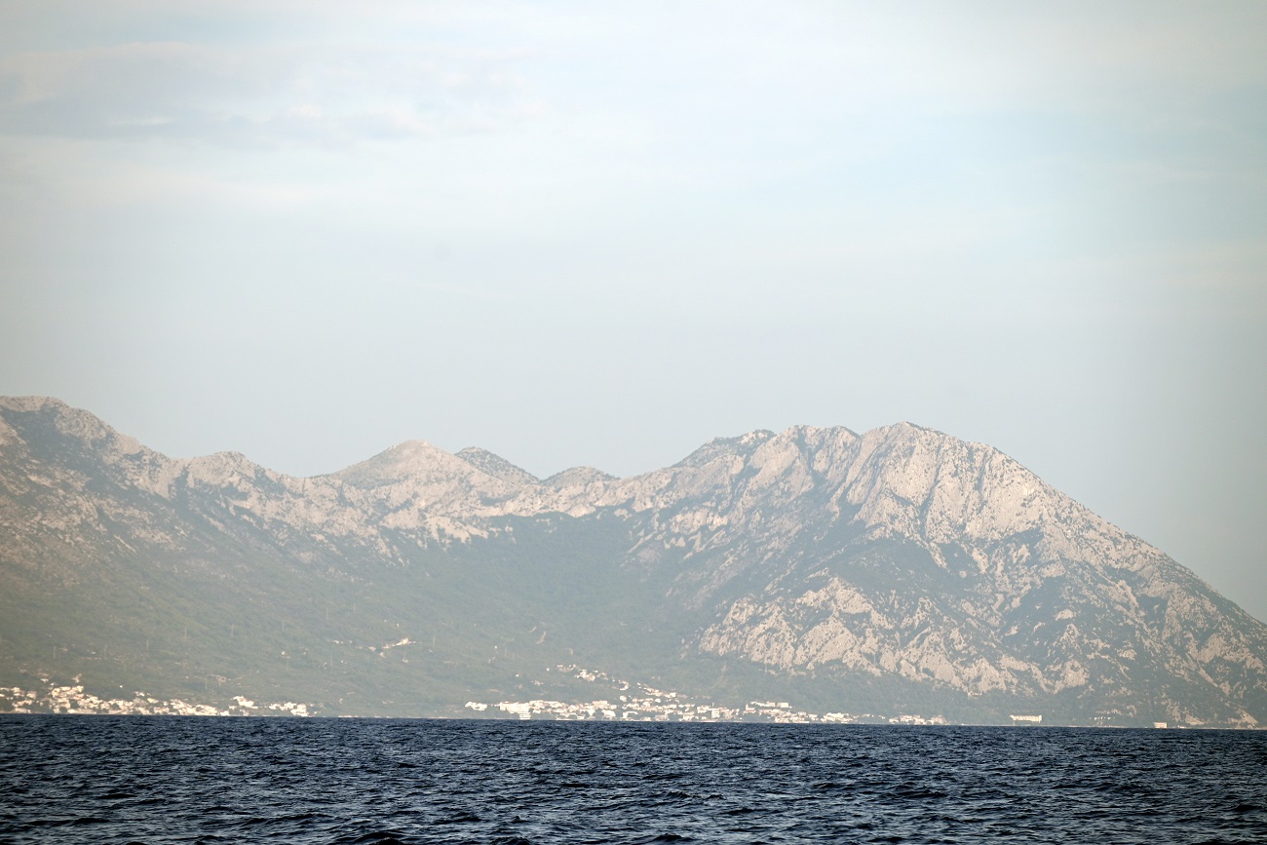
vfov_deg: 8.9
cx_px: 634
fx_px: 5455
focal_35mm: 155
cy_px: 422
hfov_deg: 13.2
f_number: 5.6
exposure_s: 1/1000
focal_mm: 155
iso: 160
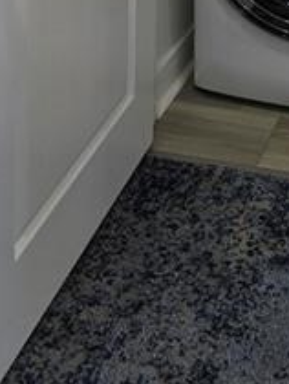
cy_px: -285
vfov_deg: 18.7
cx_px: 344
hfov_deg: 16.9
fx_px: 933
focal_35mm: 84
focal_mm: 6.3
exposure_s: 1/120
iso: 64
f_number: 1.7
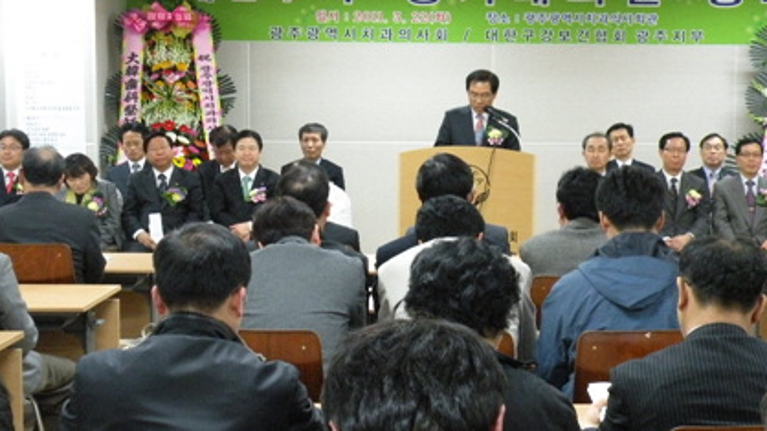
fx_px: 1423
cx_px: 479
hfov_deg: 30.0
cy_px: 215
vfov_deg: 17.2
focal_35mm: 70
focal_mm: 7.4
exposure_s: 1/32
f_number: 3.2
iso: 400
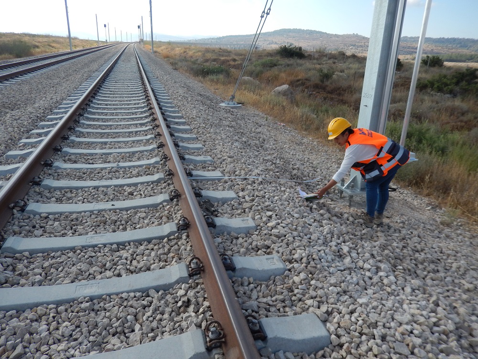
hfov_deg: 69.4
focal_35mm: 25
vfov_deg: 54.9
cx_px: 239
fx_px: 345
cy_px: 180
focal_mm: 4.5
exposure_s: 1/800
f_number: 3.4
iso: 125
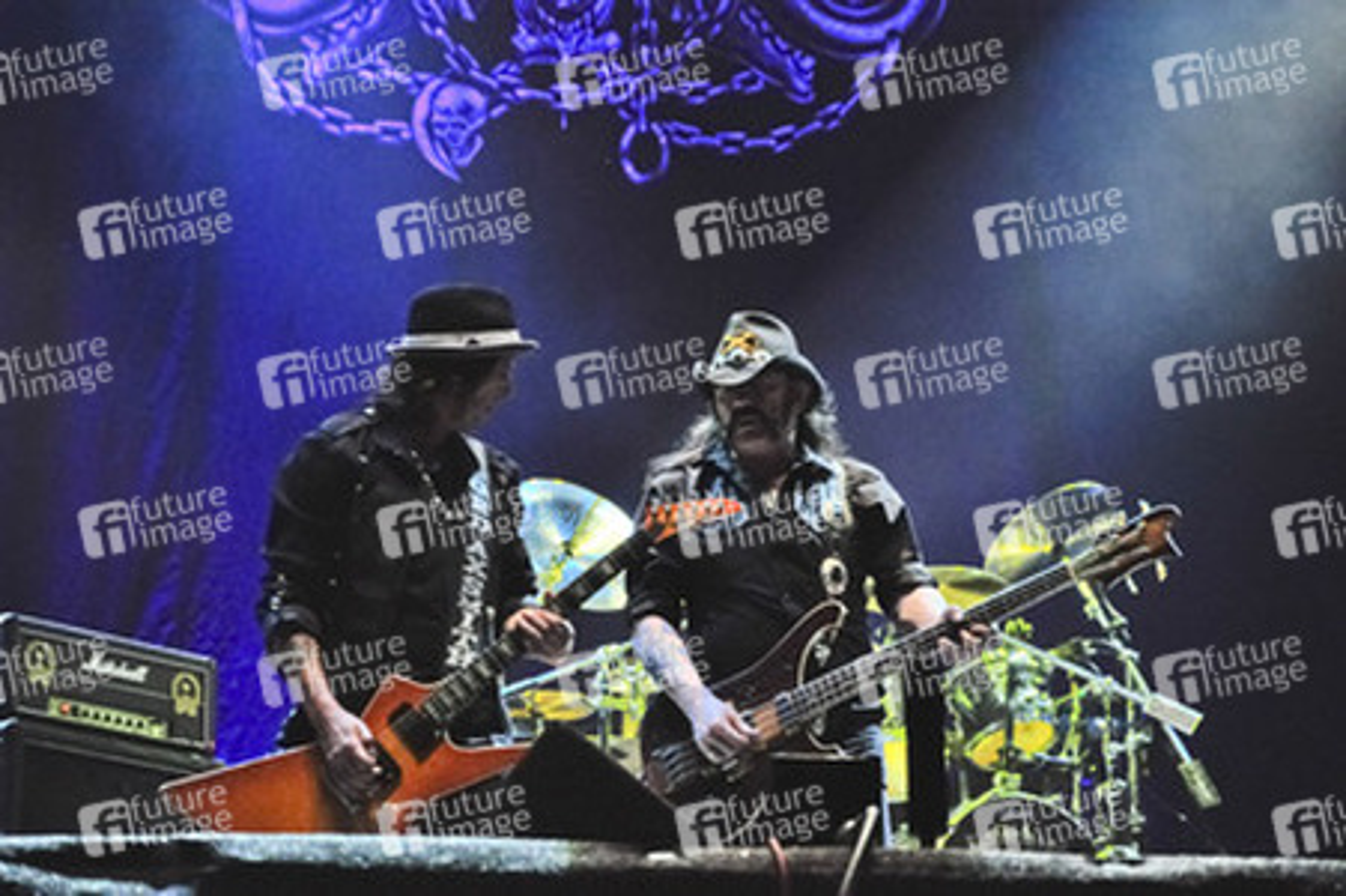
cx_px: 673
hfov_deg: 14.9
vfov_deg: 9.9
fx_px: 5156
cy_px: 448
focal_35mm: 138
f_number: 5.6
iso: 1600
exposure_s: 1/125
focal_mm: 92
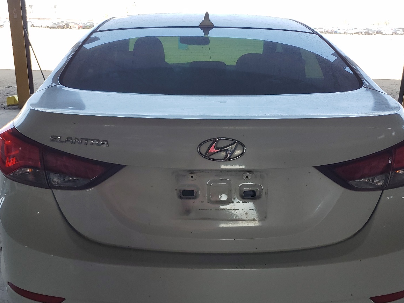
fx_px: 420
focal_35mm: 36
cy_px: 183
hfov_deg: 51.4
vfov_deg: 39.5
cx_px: 199
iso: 50
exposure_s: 1/417
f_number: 1.5
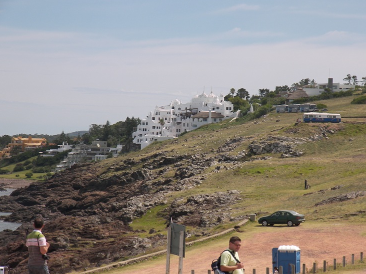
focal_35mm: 153
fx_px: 1618
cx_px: 198
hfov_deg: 12.9
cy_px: 147
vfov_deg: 9.7
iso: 50
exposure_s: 1/800
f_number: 4.1
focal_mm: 29.4
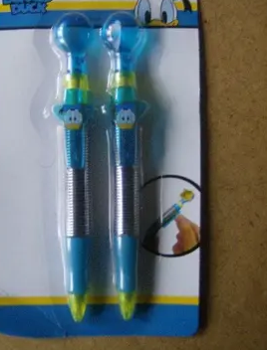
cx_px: 123
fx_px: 438
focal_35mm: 43
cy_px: 150
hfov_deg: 33.9
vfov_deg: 43.5
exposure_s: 1/27.2
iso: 200
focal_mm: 6
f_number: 2.8
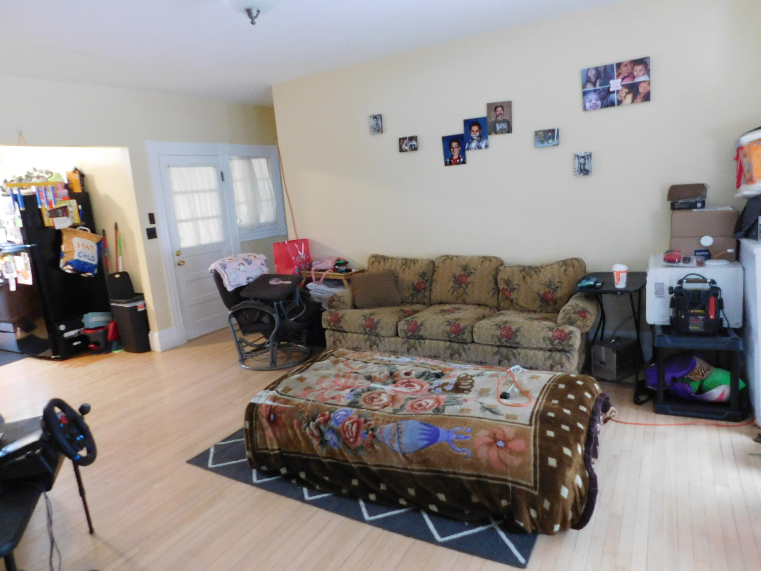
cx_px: 380
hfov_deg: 73.9
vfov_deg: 58.9
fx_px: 506
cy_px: 286
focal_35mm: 23
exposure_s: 1/10
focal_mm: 4
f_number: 3
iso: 400
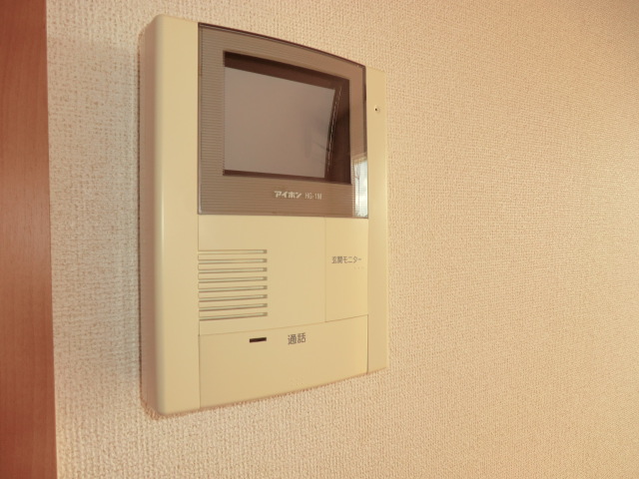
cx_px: 320
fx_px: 443
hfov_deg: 71.6
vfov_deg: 56.8
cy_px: 240
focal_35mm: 24
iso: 100
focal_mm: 4.3
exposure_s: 1/60
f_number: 3.2
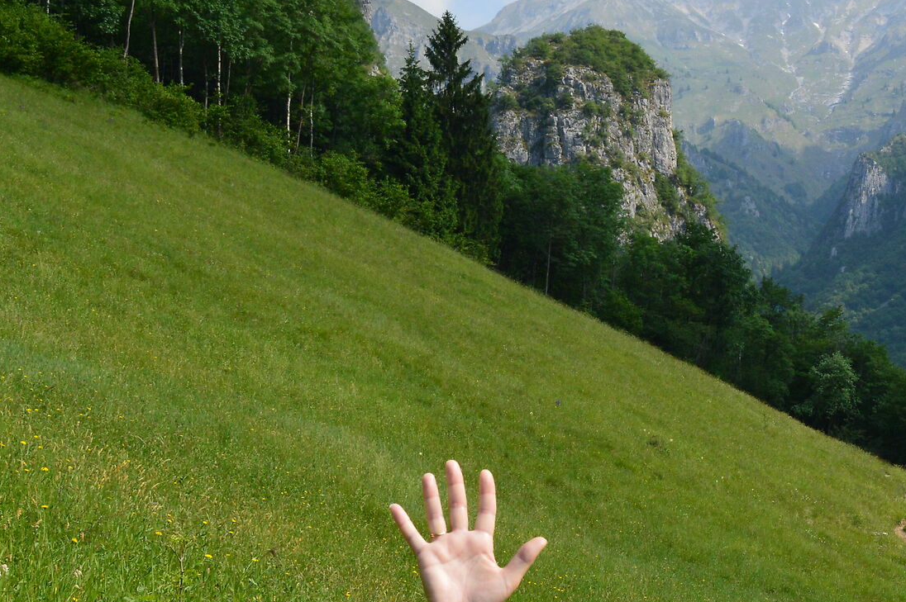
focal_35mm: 82
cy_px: 474
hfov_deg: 23.8
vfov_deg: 16.5
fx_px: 2064
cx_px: 871
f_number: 11
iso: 400
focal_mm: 25
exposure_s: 1/400
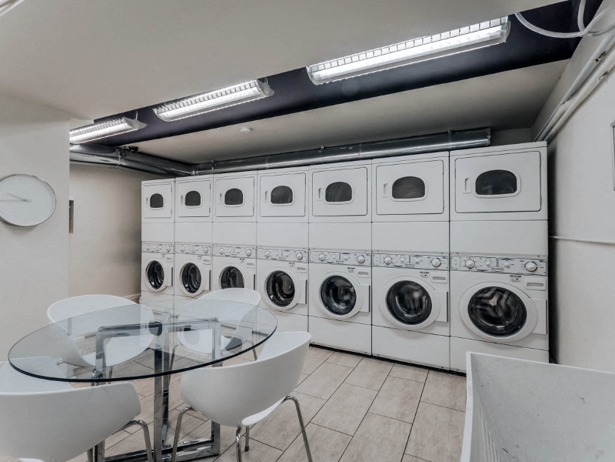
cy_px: 231
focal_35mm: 18
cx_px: 308
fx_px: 320
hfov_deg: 87.8
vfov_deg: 71.6
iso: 200
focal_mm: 9
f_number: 9
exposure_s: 1/3
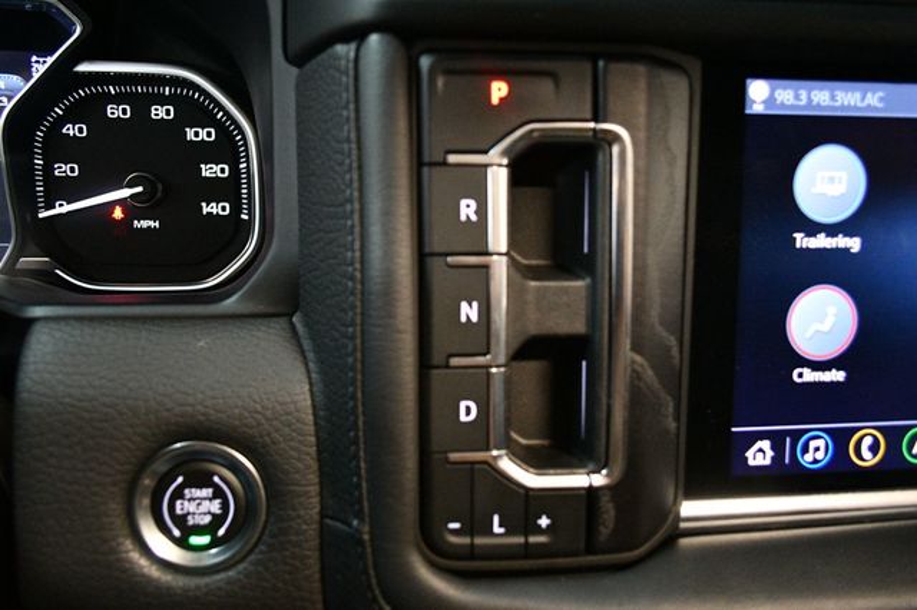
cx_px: 458
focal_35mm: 27
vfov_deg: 47.9
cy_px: 305
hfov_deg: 67.4
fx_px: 687
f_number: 3.5
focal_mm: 18
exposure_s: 1/60
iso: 4500
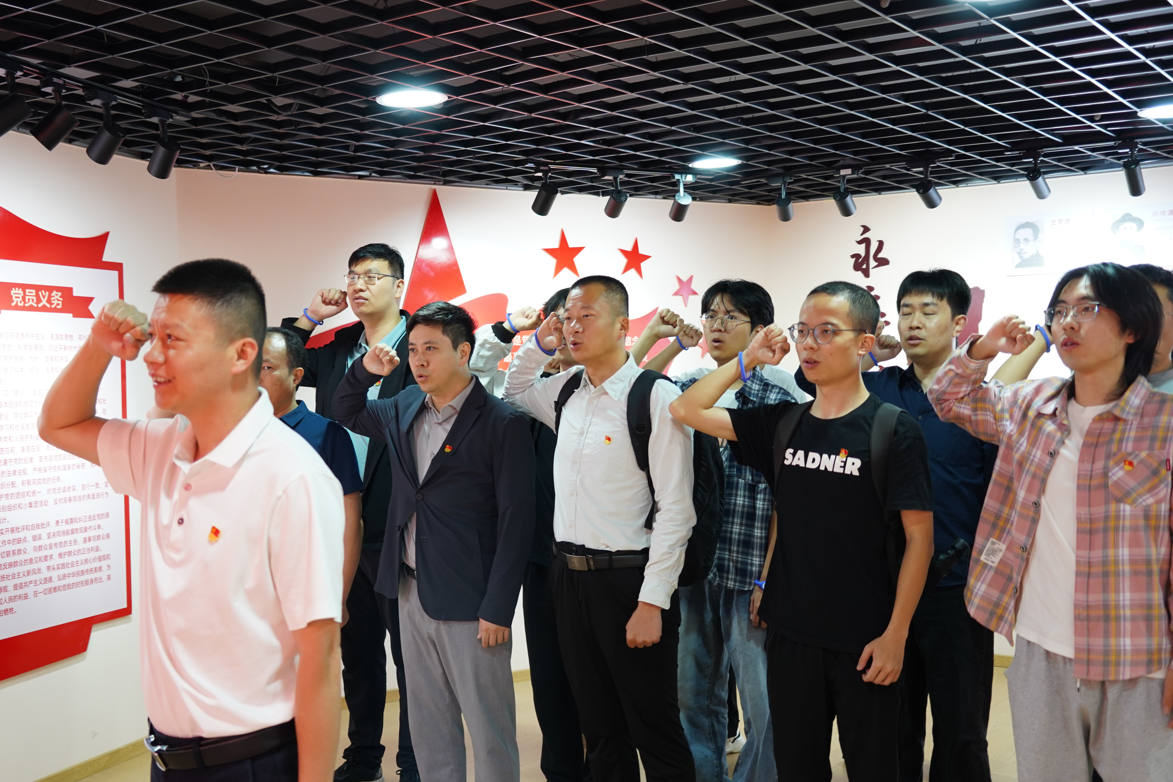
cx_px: 520
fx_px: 1271
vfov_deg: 34.2
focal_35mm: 39
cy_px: 417
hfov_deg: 49.5
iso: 1000
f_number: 4
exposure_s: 1/40
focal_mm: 35
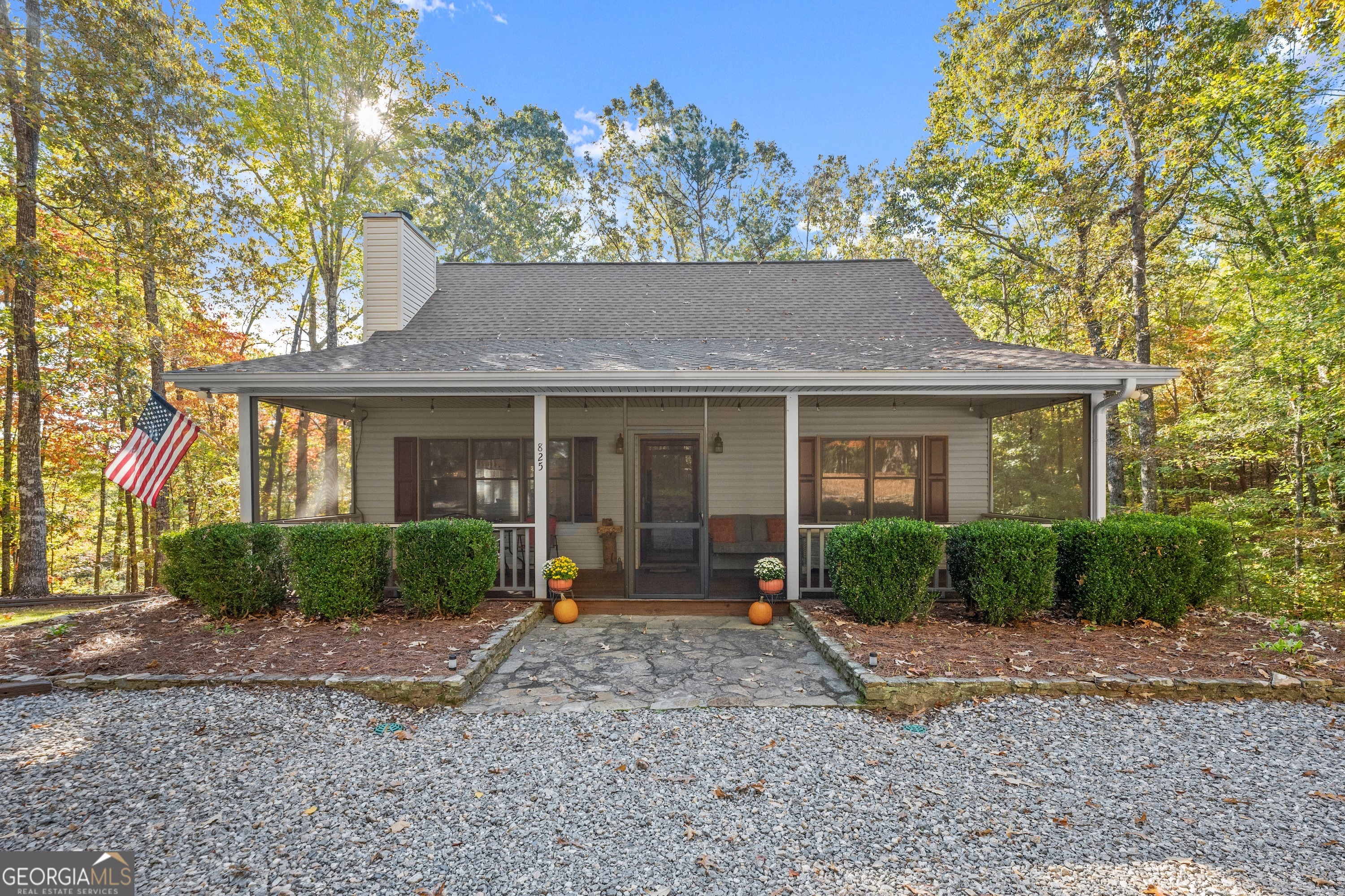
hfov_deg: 104.3
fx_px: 523
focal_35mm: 14
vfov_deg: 81.2
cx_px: 672
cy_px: 448
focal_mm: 14
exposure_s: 1/100
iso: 800
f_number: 7.1
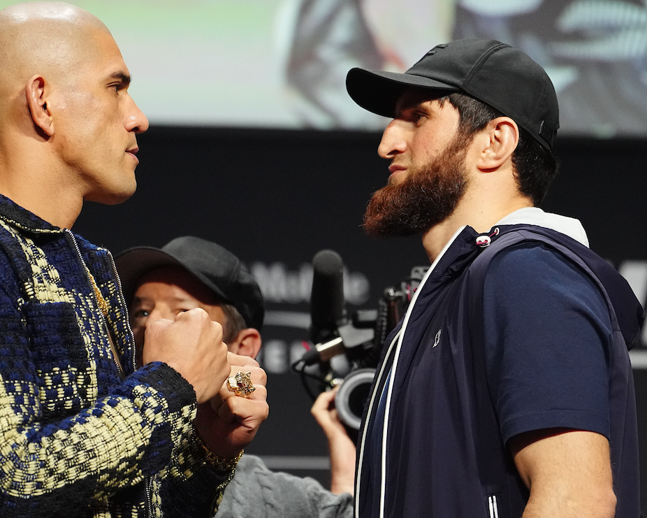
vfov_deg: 4.2
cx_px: 254
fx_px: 6990
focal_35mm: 365
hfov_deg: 5.3
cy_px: 240
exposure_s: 1/800
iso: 3200
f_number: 2.8
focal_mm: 200
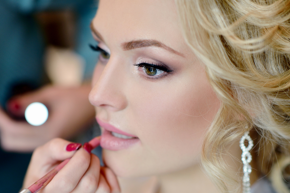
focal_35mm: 108
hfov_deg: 18.9
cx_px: 133
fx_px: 870
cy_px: 119
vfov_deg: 12.7
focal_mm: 85
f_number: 2.2
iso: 250
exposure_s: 1/160
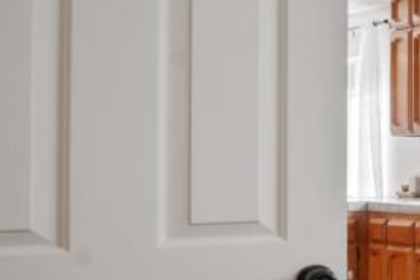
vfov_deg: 17.9
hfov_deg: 13.1
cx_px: 1140
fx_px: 887
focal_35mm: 76
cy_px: 158
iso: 250
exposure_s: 1/6
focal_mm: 14
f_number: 9
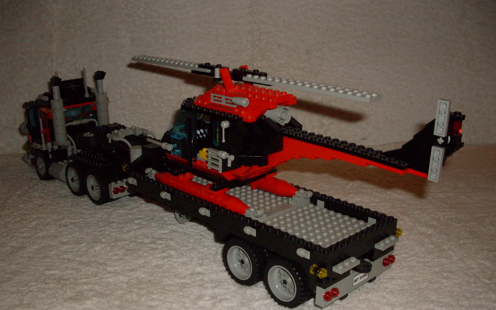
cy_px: 179
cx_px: 246
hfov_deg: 48.2
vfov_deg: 31.2
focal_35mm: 41
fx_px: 554
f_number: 2.8
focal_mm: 6.3
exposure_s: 1/45
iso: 100
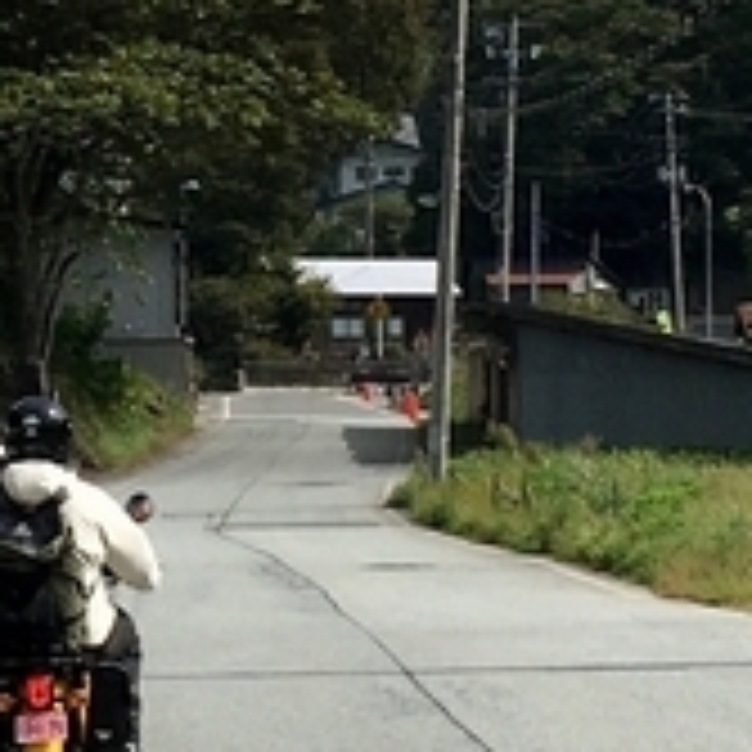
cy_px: 216
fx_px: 4522
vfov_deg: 9.5
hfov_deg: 9.4
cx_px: 0
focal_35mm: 184
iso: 25
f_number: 2.2
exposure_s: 1/2564
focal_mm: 4.15
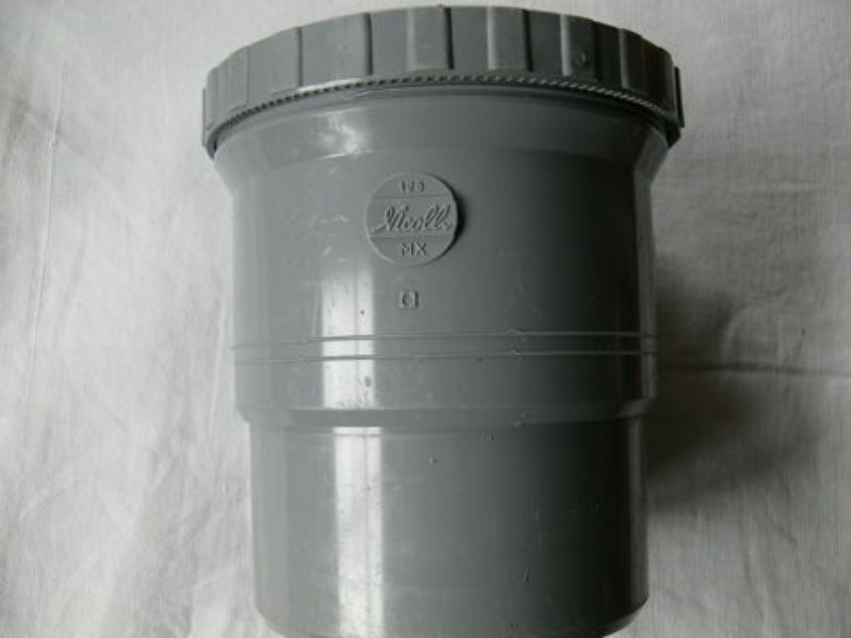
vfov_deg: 38.7
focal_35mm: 37
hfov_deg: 50.1
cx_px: 426
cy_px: 319
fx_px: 910
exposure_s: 1/30
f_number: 2.8
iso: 125
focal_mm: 7.7
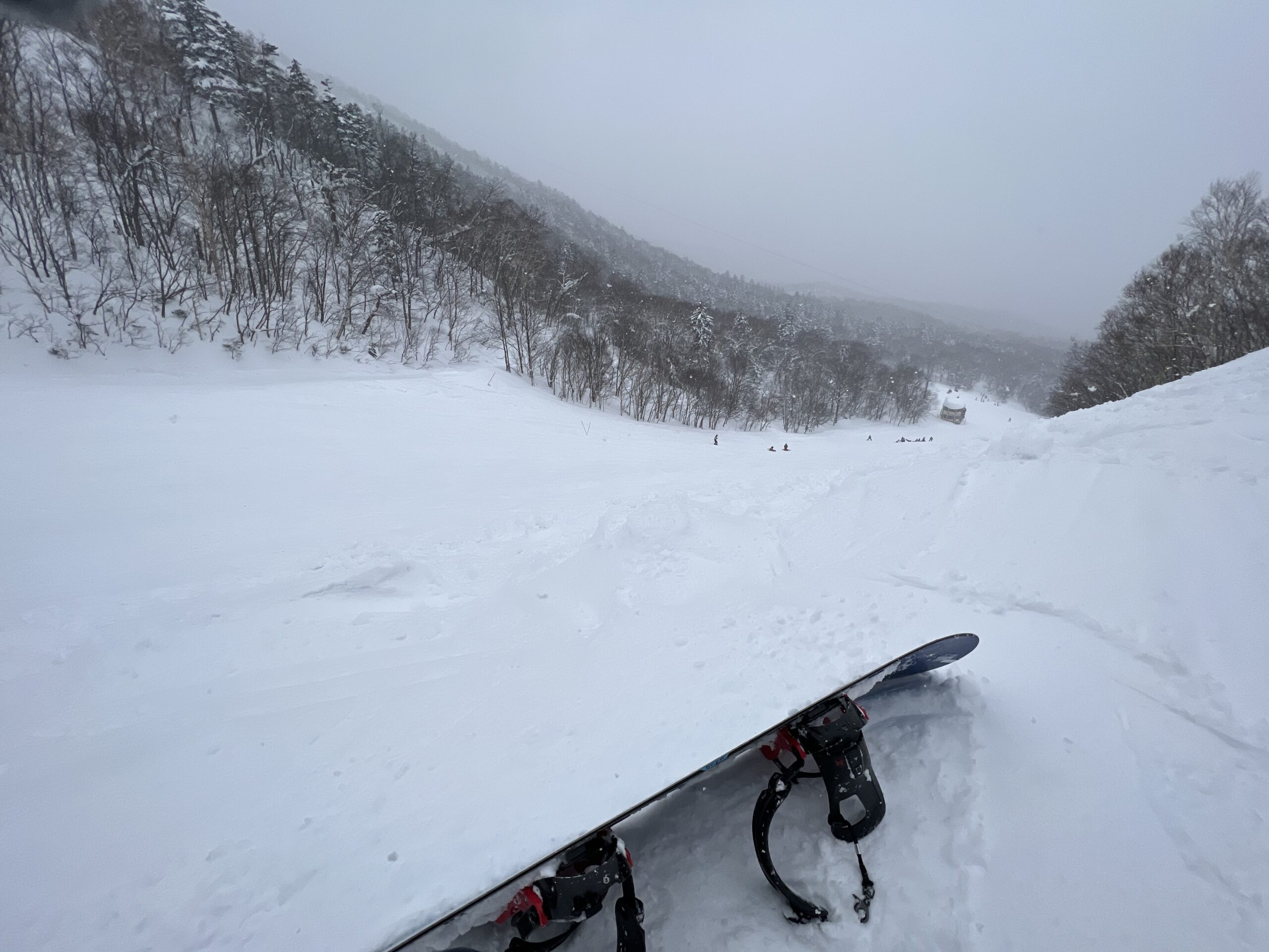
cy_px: 476
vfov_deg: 89.9
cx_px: 634
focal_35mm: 13
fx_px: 477
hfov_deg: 106.2
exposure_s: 1/2950
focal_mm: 1.57
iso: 32
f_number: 1.8
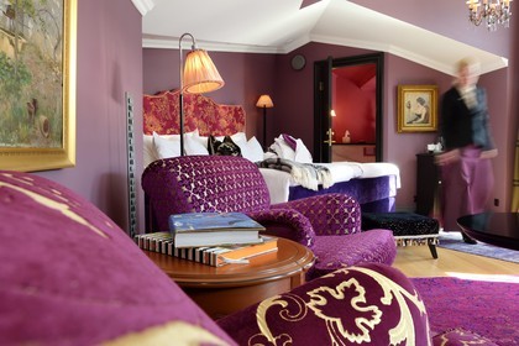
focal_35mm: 29
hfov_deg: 63.7
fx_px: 418
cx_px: 260
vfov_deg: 45.0
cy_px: 173
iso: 800
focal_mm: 29
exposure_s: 1/8
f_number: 13
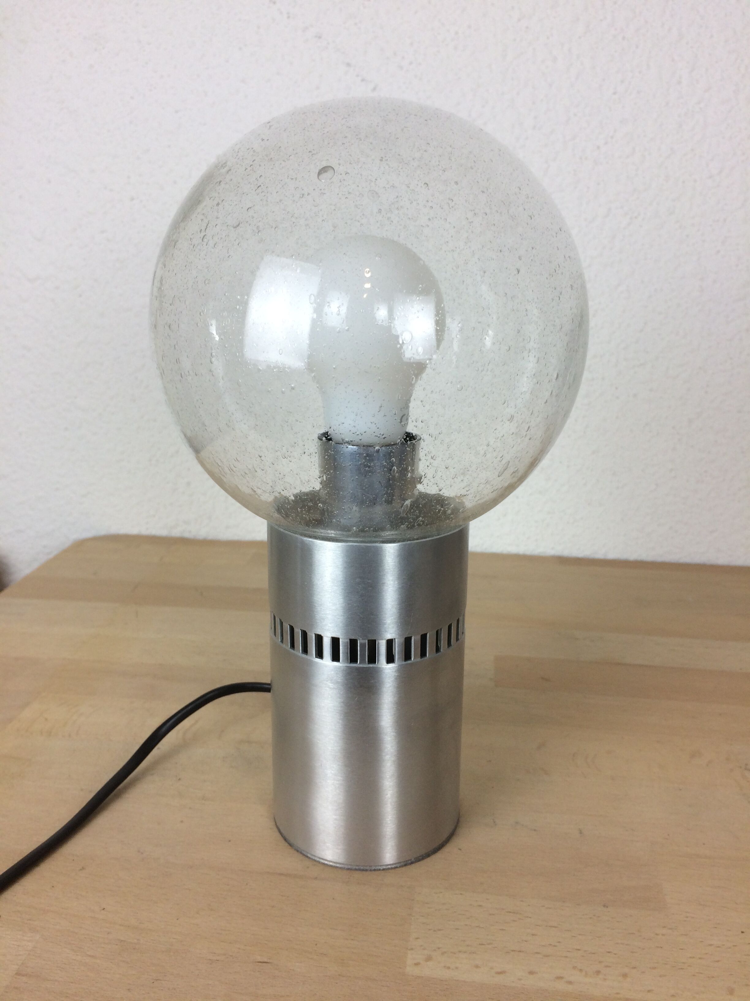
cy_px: 500
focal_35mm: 29
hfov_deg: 48.2
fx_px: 838
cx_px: 375
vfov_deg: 61.7
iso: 64
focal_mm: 4.15
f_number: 2.2
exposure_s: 1/100
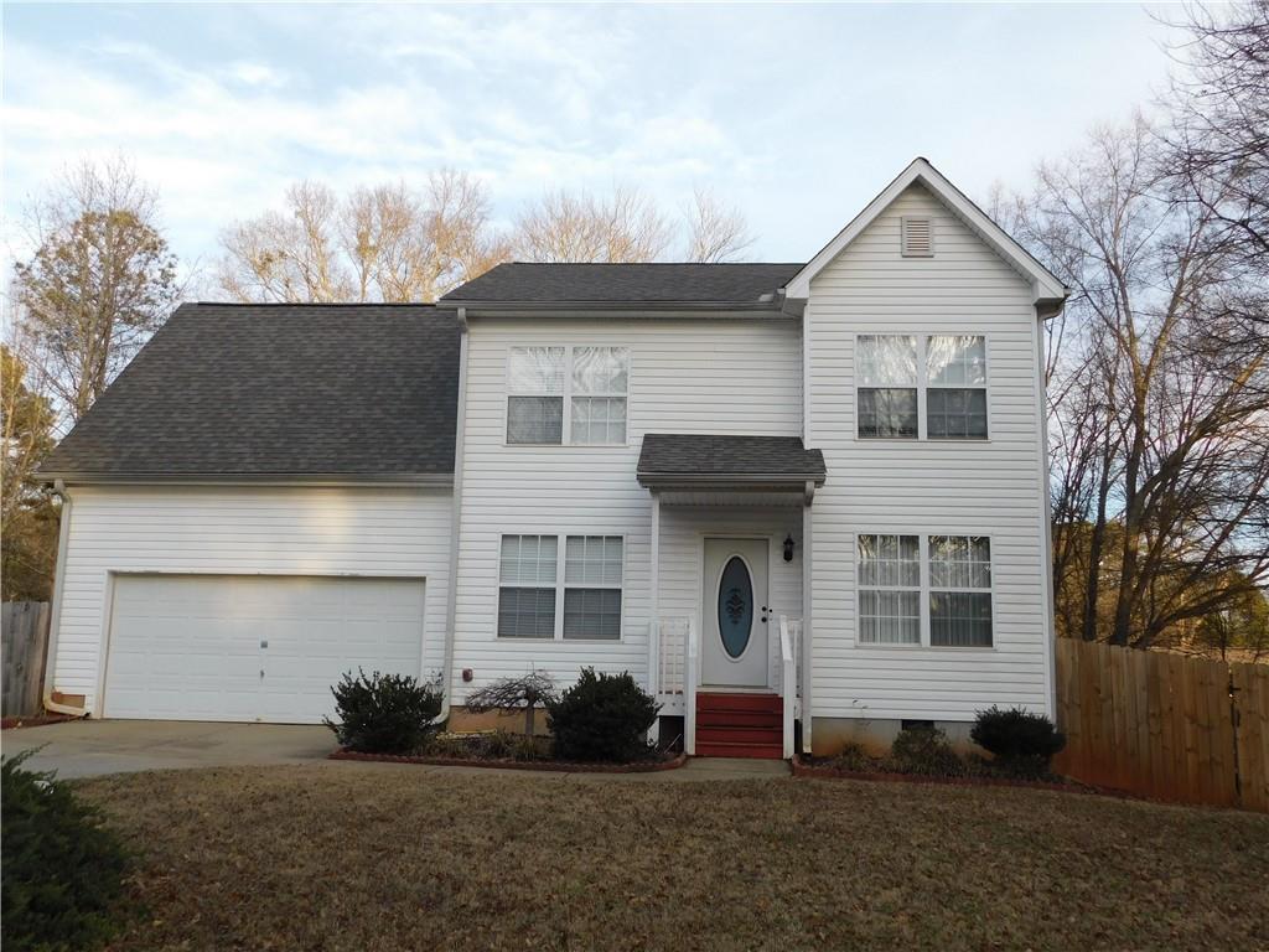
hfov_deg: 60.0
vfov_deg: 46.8
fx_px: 1100
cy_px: 476
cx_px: 634
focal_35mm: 30
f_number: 3.2
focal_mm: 5.3
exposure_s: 1/320
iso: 125
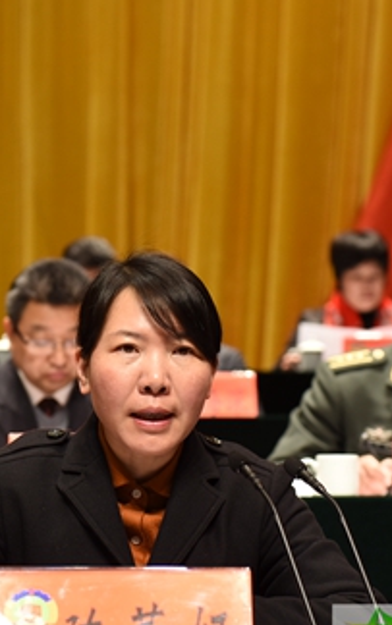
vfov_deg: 15.8
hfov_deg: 9.9
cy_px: 309
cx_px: 193
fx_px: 2252
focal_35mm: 132
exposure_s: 1/80
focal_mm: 70
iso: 500
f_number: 3.5
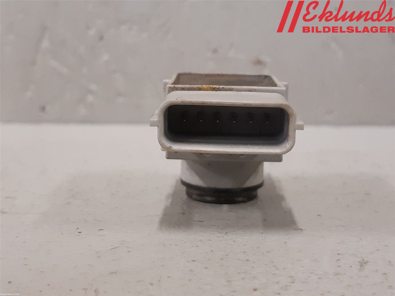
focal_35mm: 26
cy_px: 148
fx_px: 297
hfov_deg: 67.3
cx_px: 198
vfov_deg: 53.1
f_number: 1.7
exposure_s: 1/60
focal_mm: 3.93
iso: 250
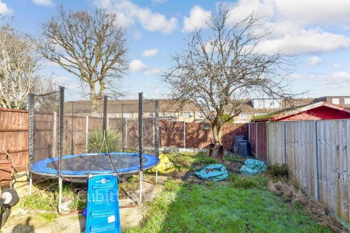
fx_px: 204
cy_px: 116
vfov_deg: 59.5
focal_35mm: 21
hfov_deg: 81.2
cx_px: 175
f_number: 8
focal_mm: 14
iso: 250
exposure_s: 1/160
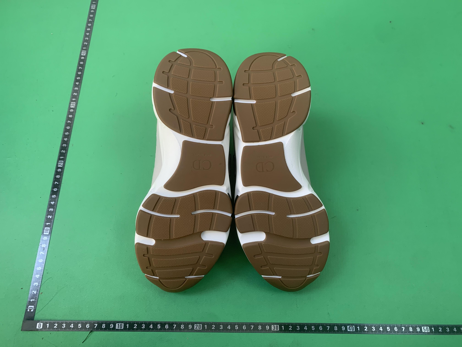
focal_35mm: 26
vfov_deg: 53.1
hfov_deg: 67.3
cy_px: 174
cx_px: 231
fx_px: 347
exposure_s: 1/60
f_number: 1.8
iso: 100
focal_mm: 4.25
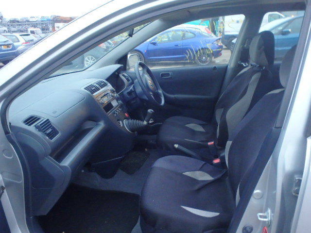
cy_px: 116
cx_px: 156
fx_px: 252
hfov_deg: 63.4
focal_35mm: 28
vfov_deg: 49.7
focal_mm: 5
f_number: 3.9
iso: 800
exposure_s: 1/25
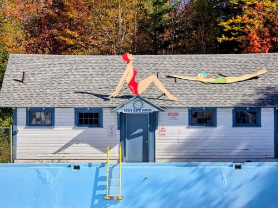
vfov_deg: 12.9
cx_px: 139
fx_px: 924
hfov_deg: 17.1
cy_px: 104
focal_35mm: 115
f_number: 3.4
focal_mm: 18.6
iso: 64
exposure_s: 1/1718
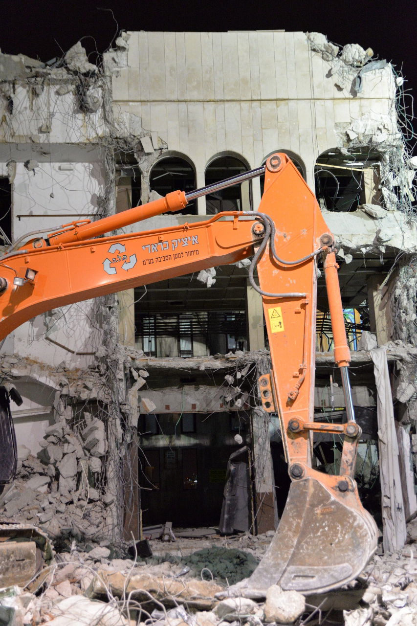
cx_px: 208
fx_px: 869
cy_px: 313
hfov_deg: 27.0
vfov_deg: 39.6
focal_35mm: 50
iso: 6400
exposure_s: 1/60
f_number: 4.5
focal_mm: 50
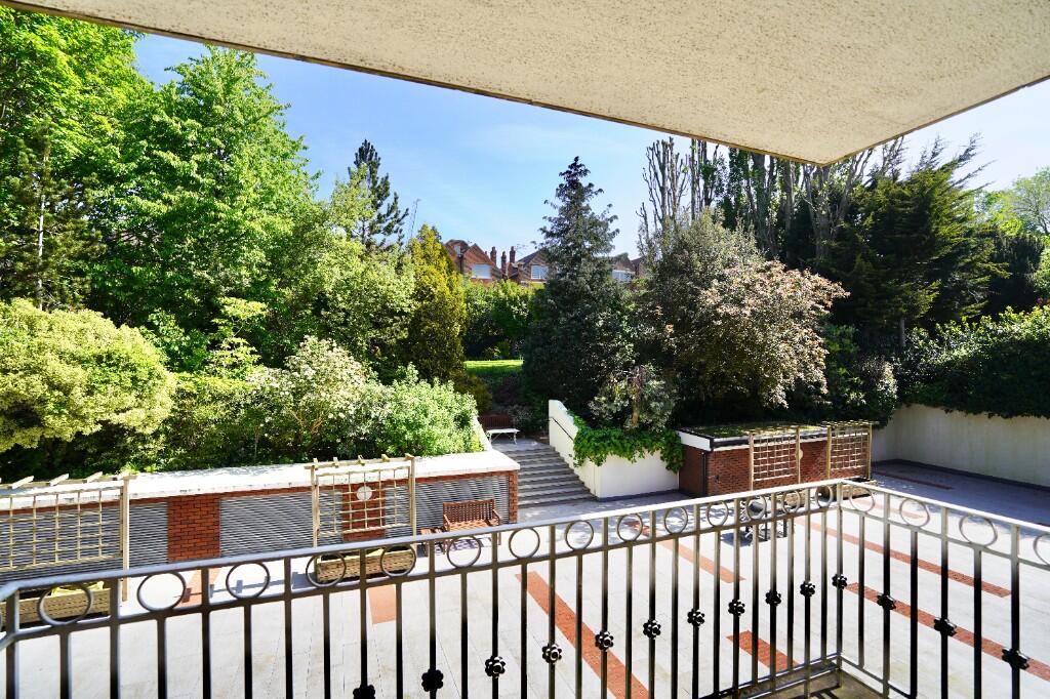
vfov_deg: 73.7
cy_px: 350
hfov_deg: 96.8
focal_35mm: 16
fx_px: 466
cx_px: 525
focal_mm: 16
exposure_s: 1/320
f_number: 5
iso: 100
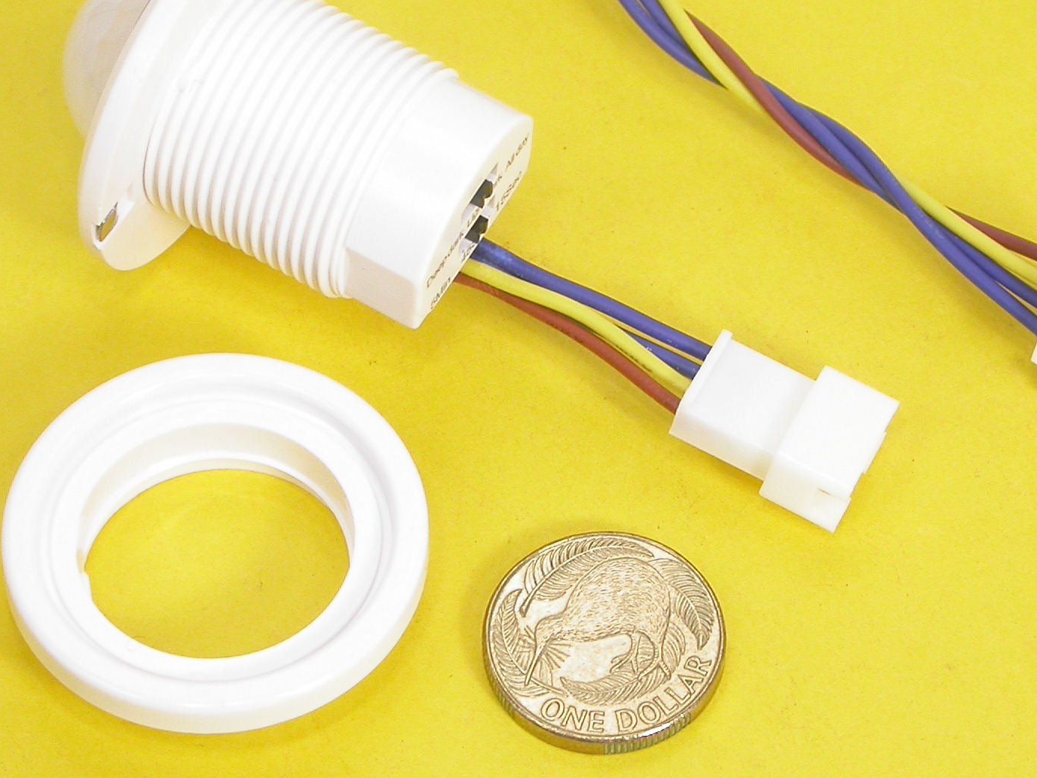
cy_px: 330
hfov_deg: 14.4
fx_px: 4104
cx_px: 539
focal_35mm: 137
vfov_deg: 10.8
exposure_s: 1/51.4
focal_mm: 17.3
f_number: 3.6
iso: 100
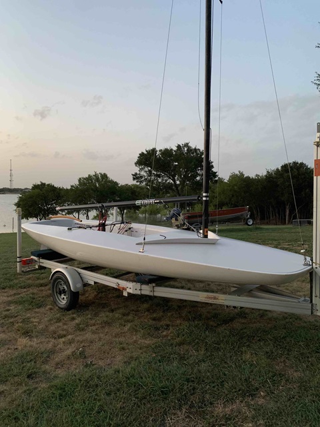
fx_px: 320
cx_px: 160
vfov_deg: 67.3
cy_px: 214
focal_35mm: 26
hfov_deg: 53.1
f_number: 1.8
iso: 400
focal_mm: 4.25
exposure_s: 1/54
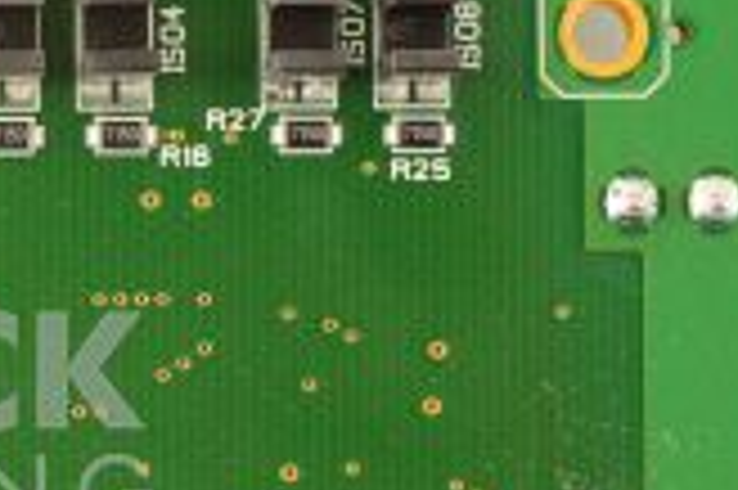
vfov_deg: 7.5
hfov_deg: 10.9
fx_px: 3748
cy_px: 420
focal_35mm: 183
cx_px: -297
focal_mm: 50
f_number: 14
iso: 1600
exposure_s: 1/125
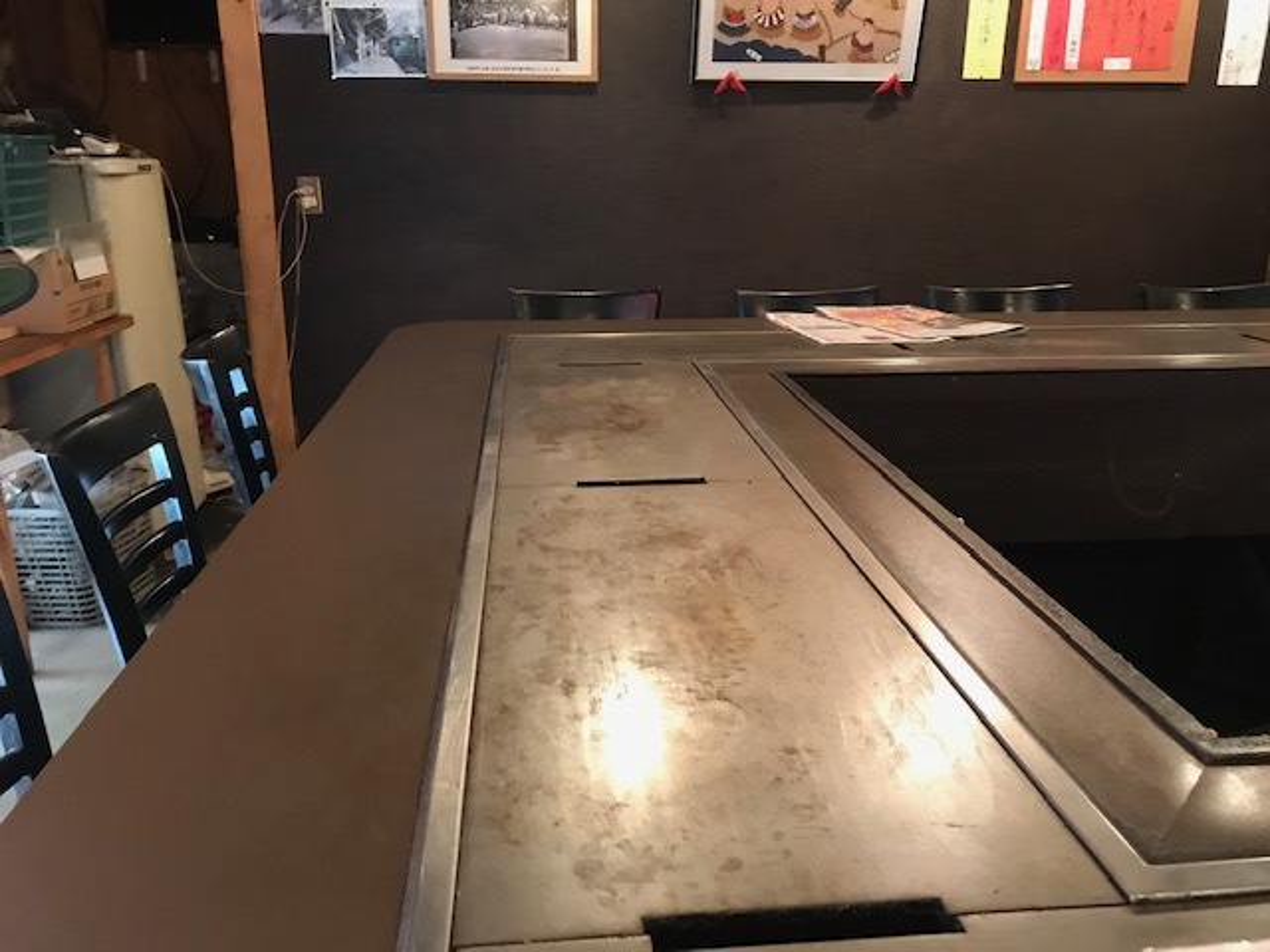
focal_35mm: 28
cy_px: 476
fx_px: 1027
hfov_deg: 63.4
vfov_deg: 49.7
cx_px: 635
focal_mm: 3.99
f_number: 1.8
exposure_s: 1/8
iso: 100
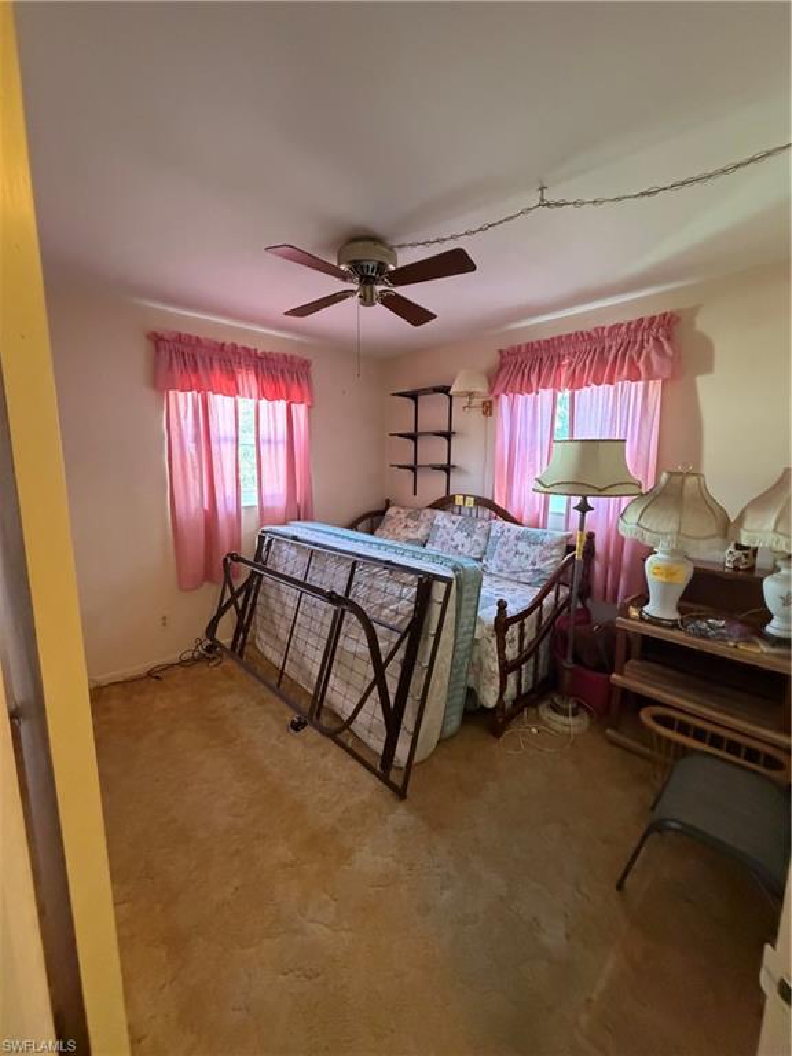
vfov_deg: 102.1
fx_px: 427
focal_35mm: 14
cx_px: 396
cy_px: 528
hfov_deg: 85.7
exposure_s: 1/60
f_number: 2.2
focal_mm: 2.22
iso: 800
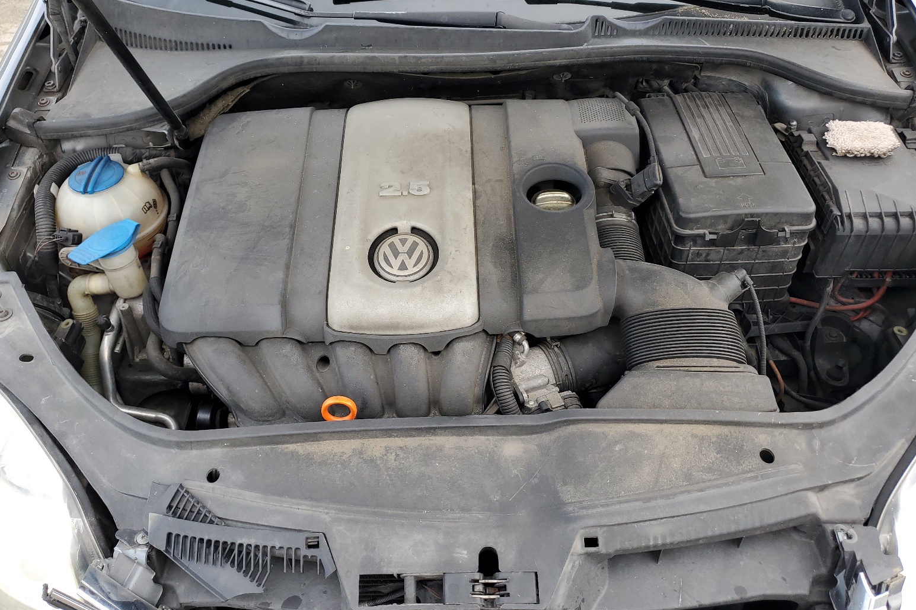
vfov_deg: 46.4
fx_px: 712
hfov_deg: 65.5
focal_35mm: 28
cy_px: 280
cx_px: 455
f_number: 1.5
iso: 50
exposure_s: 1/345
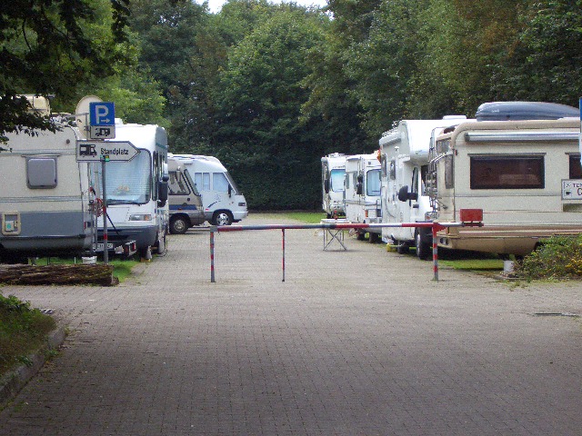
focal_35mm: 105
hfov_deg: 18.7
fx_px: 1765
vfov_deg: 14.1
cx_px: 291
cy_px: 218
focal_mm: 17.4
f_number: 4.8
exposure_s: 1/80
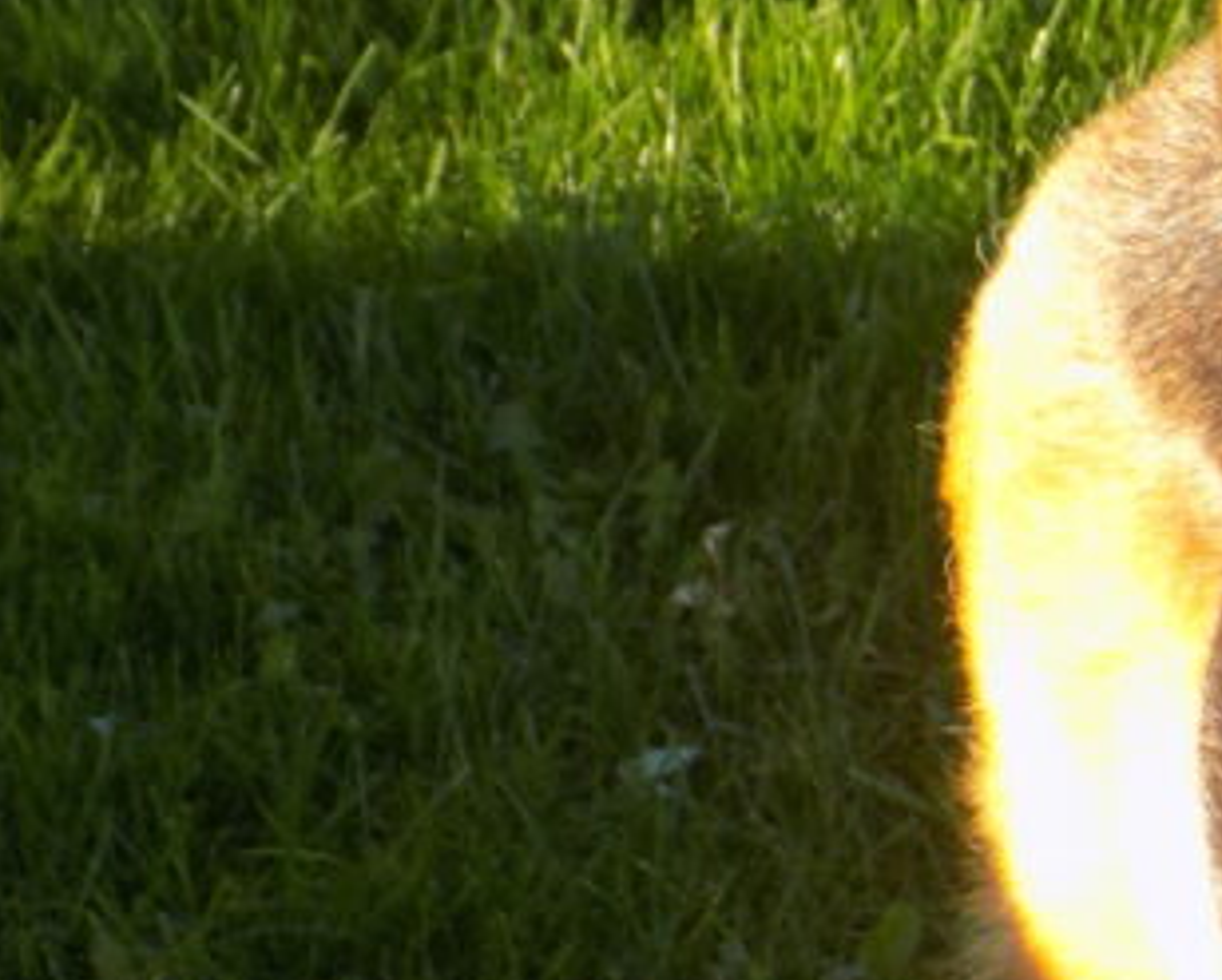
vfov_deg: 4.5
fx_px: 12562
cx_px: 1924
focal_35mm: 347
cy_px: 976
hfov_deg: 5.5
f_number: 4.7
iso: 80
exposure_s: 1/60
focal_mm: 19.1
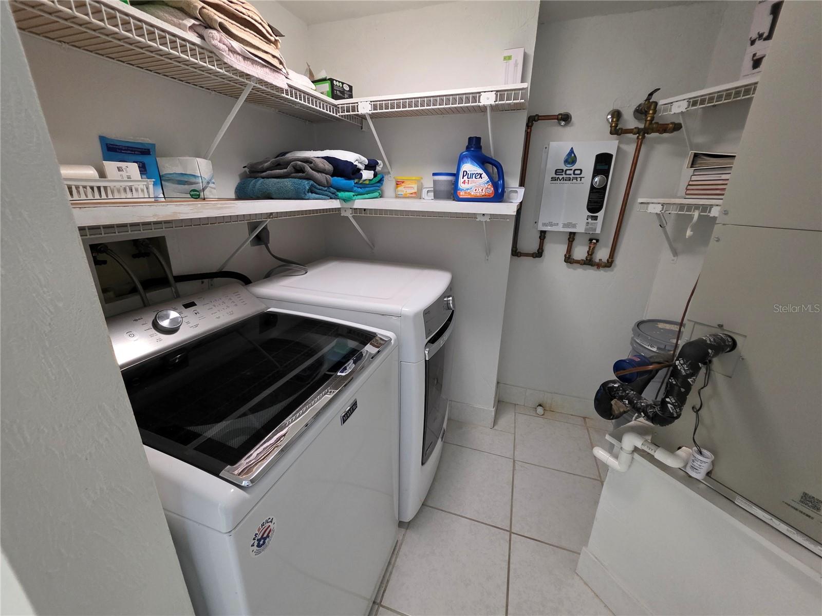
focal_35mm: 13
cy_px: 308
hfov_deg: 106.2
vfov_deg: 89.9
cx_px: 411
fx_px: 309
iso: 640
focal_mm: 2.2
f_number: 1.9
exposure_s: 1/60
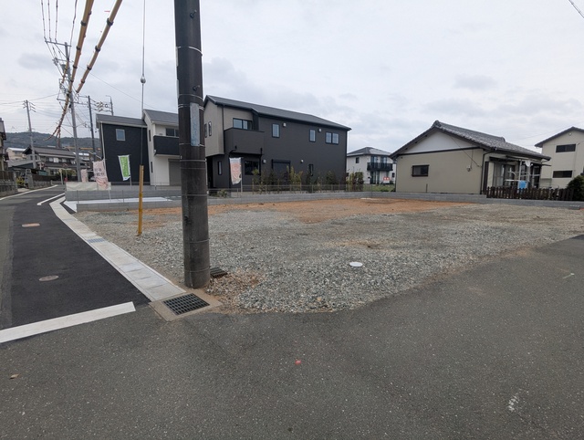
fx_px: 270
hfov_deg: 94.4
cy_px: 220
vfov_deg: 78.3
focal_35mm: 16
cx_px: 292
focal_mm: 2.35
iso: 52
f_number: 2.2
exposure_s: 1/420
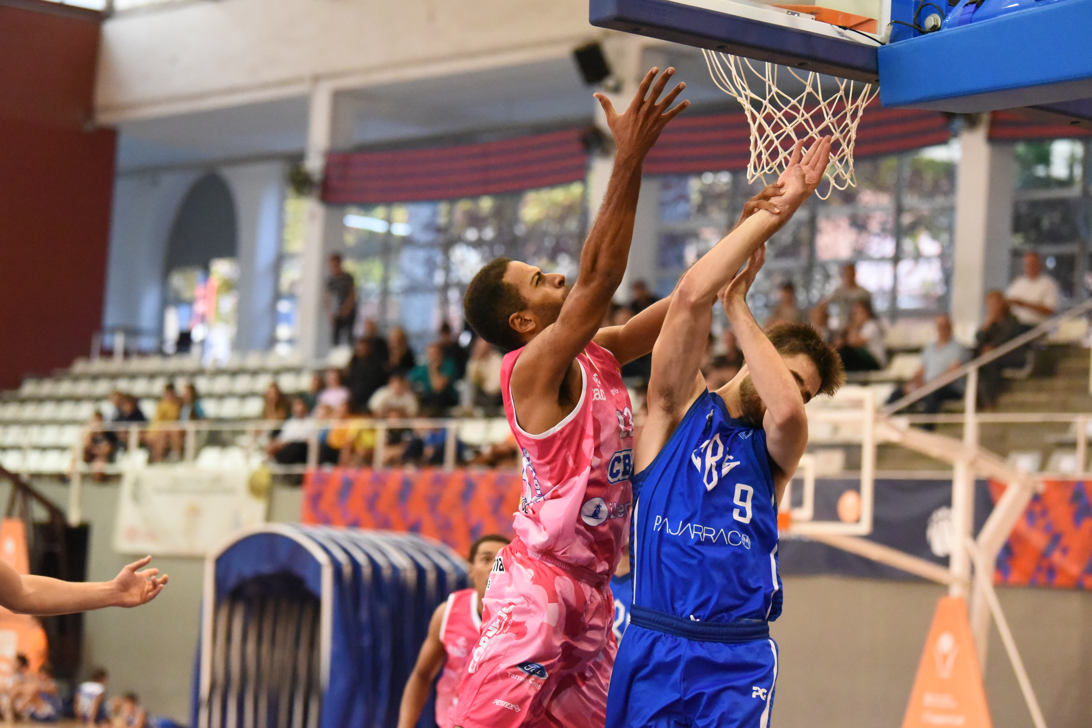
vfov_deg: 12.9
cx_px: 549
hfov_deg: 19.3
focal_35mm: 106
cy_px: 365
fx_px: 3215
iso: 12800
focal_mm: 105
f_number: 3.2
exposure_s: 1/1250
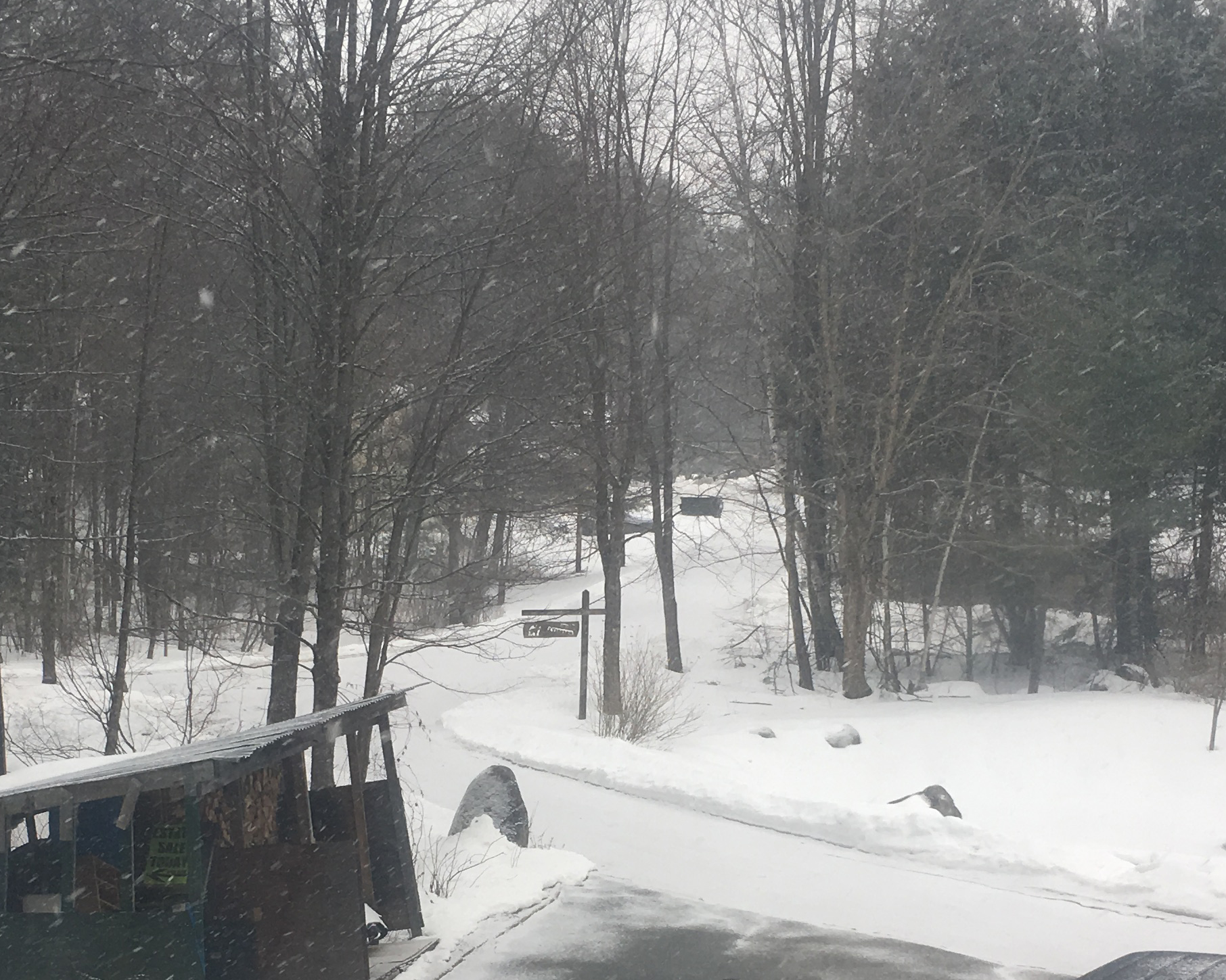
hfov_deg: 29.9
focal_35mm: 63
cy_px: 793
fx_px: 2286
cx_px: 482
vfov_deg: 23.8
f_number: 2.2
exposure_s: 1/239
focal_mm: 4.15
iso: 25
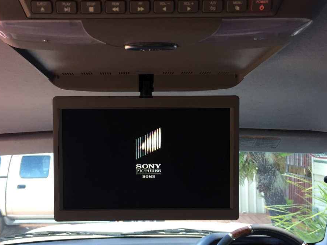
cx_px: 145
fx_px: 368
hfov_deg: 47.8
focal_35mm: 39
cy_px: 117
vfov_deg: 36.8
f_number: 2.2
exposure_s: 1/33
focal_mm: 4.15
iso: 40
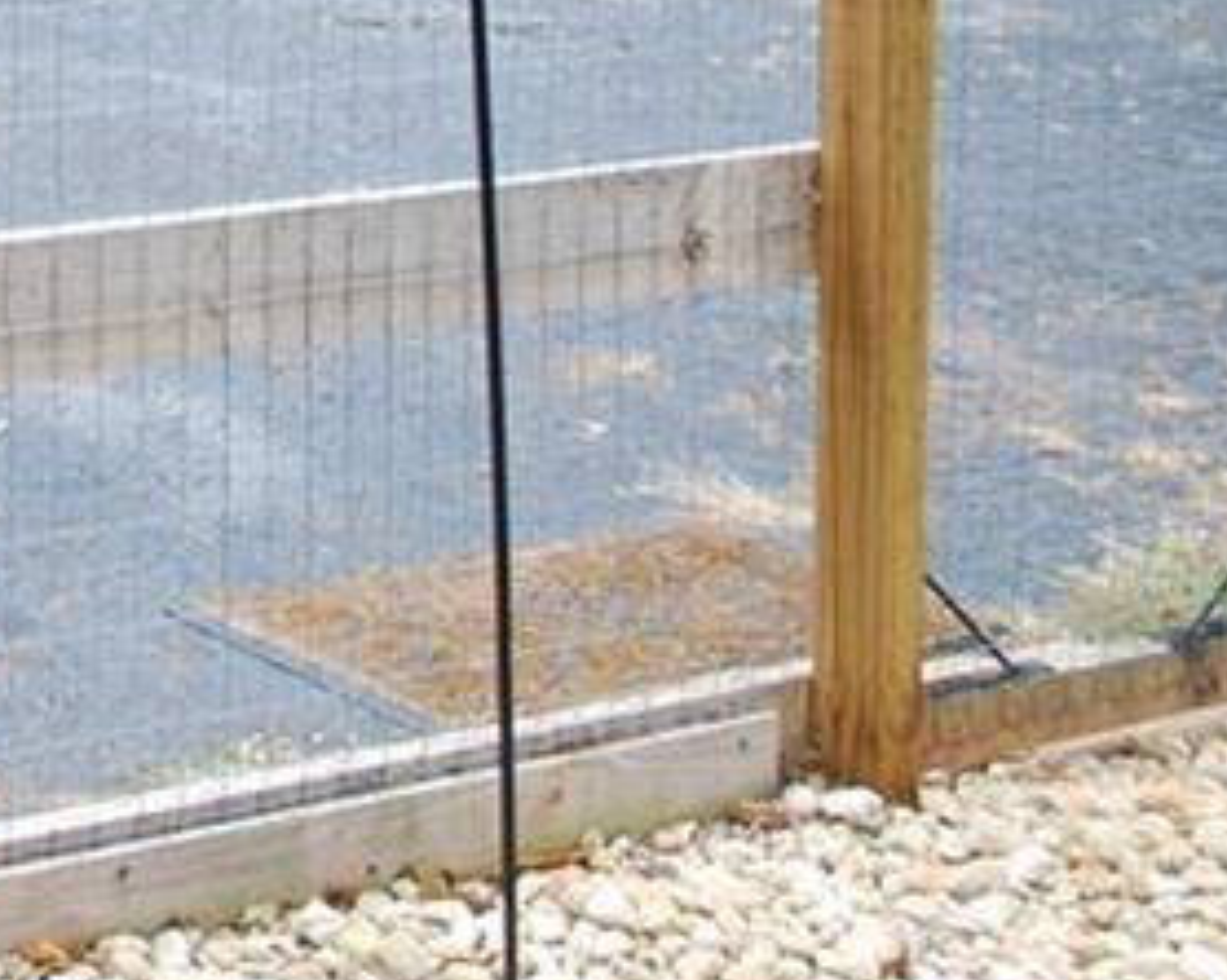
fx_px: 3774
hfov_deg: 16.9
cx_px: -556
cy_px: -404
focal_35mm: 104
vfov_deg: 14.0
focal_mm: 20
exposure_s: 1/50
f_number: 3.8
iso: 200
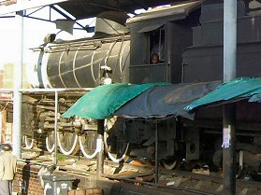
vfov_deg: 12.2
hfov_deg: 15.9
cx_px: 270
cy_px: 46
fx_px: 912
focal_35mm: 121
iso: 80
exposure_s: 1/233
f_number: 3
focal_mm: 7.6
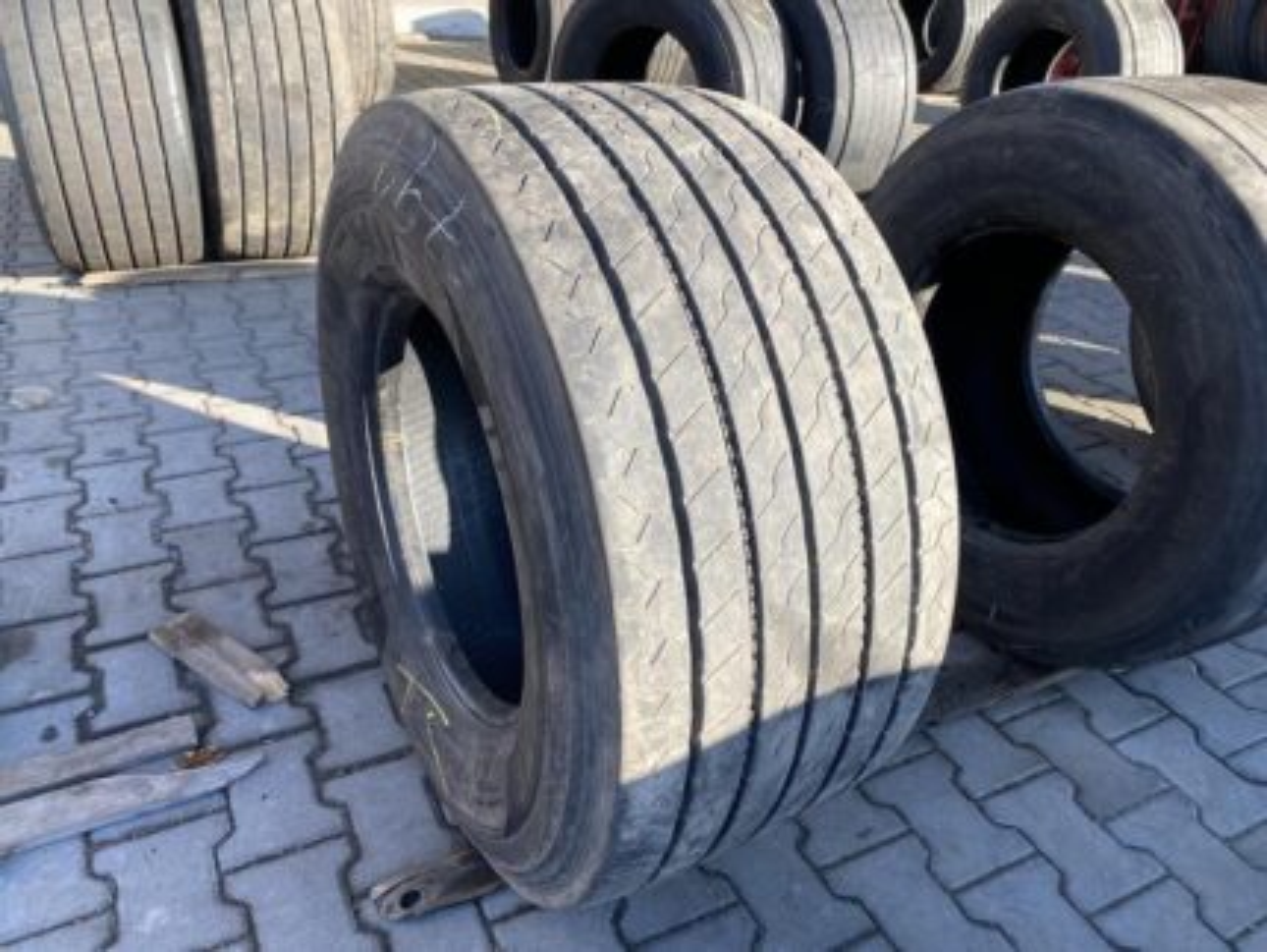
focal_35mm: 26
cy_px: 476
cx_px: 634
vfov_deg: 53.1
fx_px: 952
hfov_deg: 67.3
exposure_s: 1/434
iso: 32
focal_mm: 4.25
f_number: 1.8
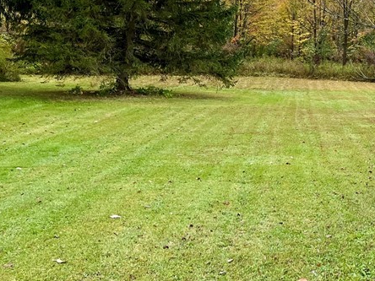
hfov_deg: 29.1
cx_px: 411
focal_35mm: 60
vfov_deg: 23.6
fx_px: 650
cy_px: 19
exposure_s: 1/1196
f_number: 1.5
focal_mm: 5.7
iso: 50
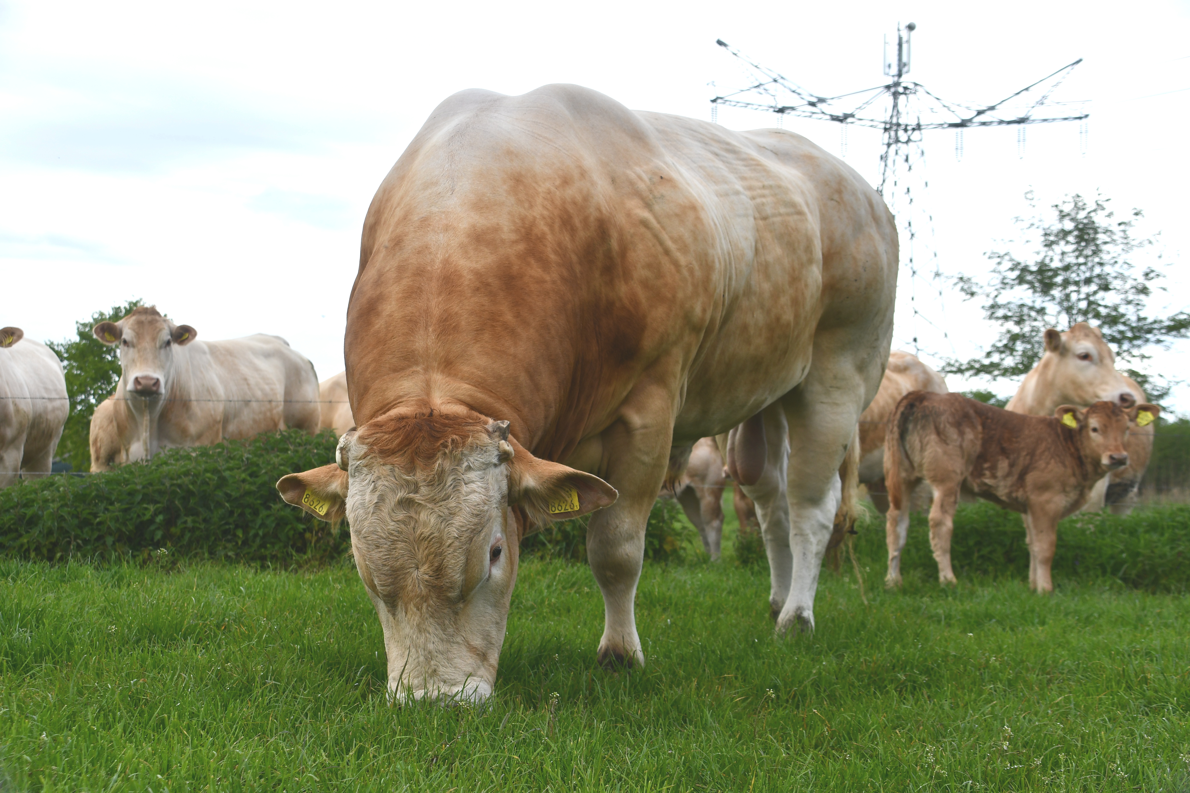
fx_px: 1983
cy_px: 396
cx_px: 595
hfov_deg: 33.4
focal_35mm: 60
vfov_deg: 22.6
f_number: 8
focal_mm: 40
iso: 200
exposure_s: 1/250
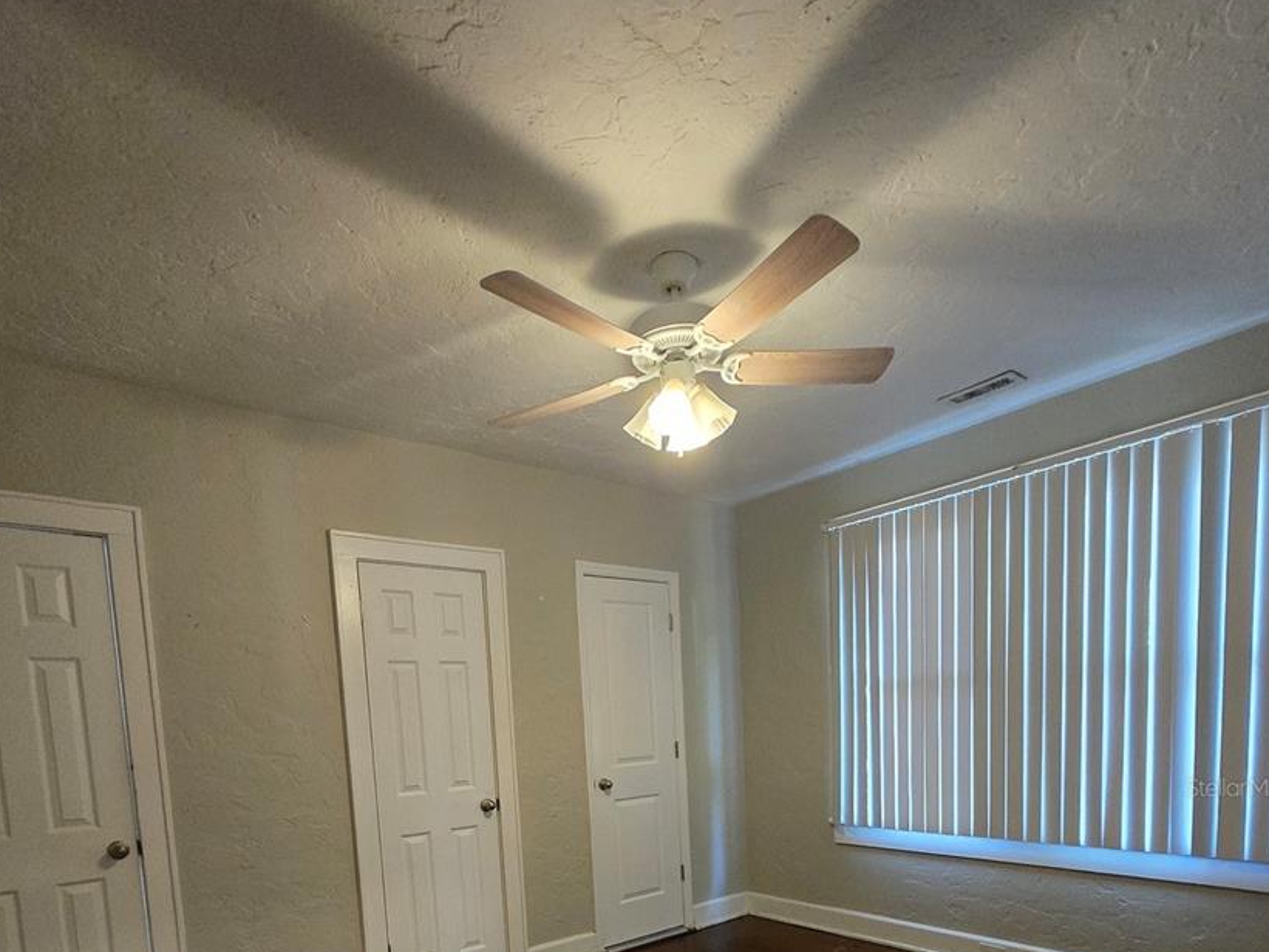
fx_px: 697
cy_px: 787
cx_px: 600
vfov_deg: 61.8
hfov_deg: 84.6
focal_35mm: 19
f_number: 2.2
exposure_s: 1/60
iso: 1000
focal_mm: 1.7
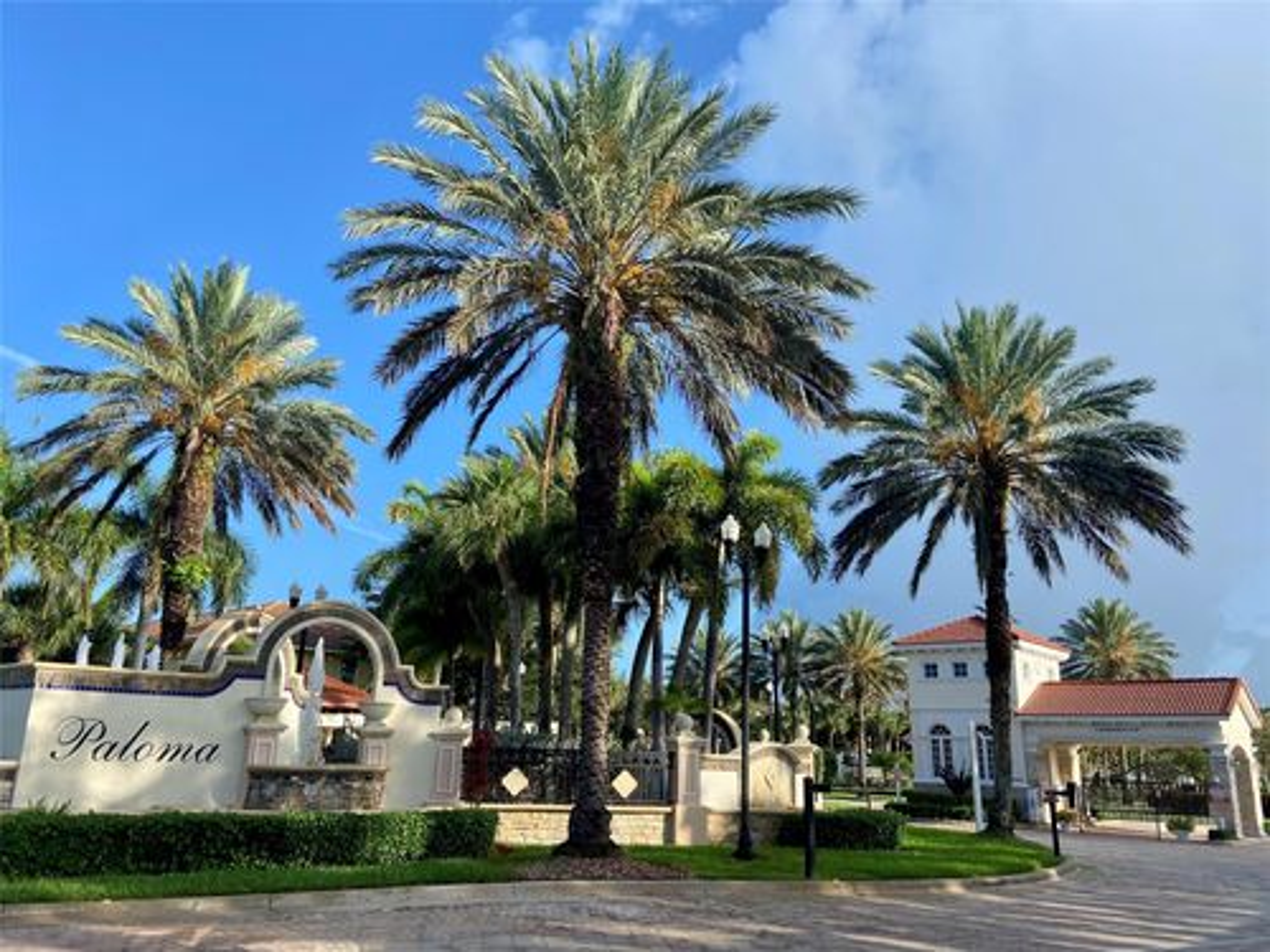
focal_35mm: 26
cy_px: 476
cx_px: 635
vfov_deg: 53.1
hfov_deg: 67.3
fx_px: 954
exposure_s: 1/1272
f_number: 1.8
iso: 32
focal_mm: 4.25
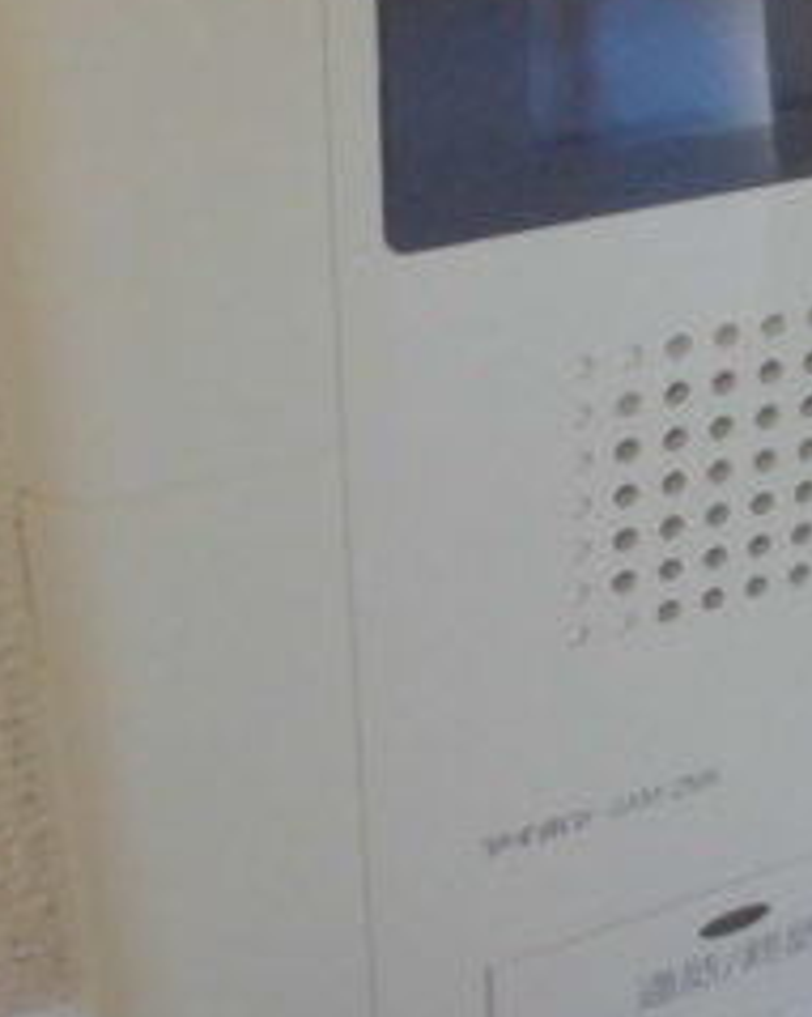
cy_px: 277
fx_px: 2044
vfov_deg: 27.6
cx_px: 693
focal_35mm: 68
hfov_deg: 22.1
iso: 400
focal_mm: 4.6
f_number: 3.5
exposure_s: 1/60
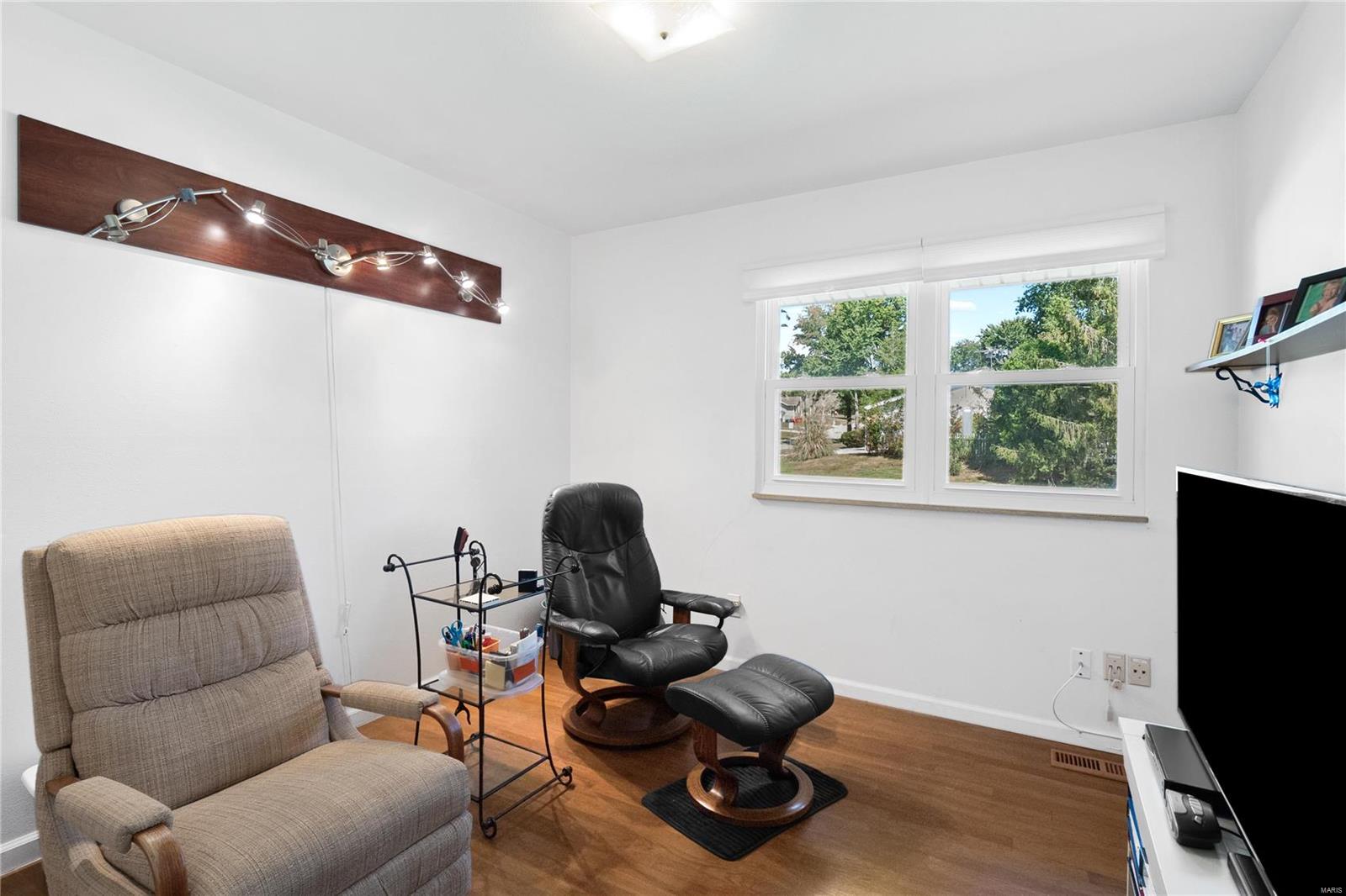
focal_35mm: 16
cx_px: 673
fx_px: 598
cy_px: 448
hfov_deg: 96.7
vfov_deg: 73.7
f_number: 6.3
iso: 400
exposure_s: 1/15
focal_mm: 8
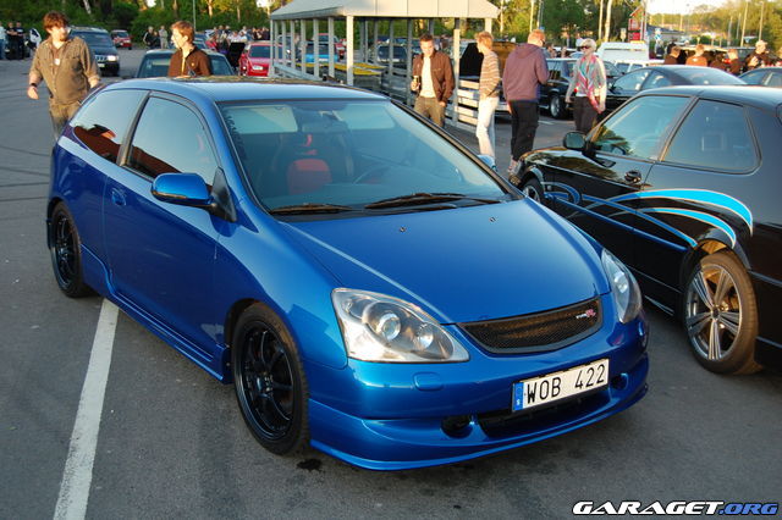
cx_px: 391
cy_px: 260
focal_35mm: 39
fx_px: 847
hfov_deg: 49.6
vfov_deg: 34.2
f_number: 5.6
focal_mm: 26
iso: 320
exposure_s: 1/125
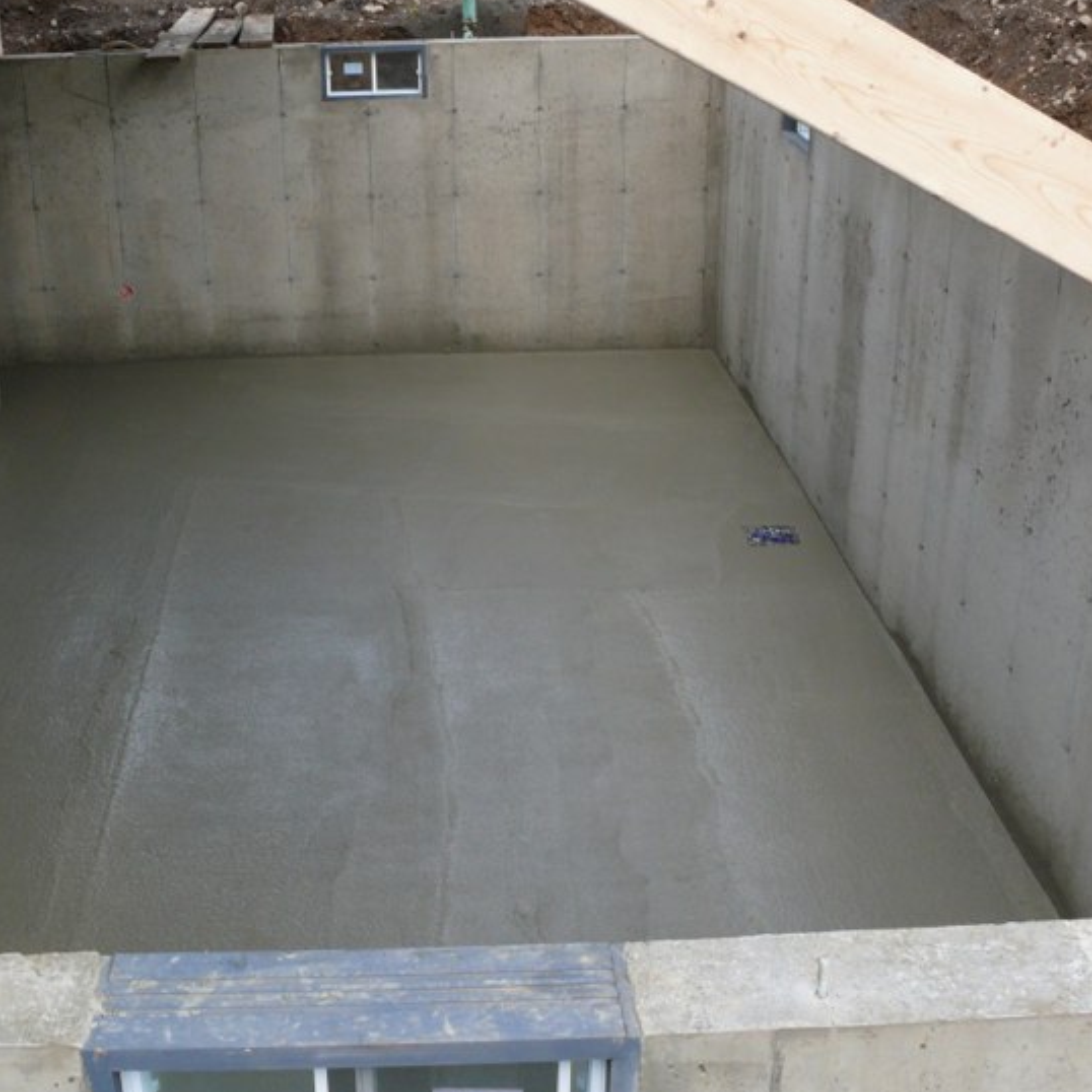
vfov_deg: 36.8
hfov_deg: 36.6
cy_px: 530
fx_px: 1642
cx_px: 418
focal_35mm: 46
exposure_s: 1/250
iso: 100
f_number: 4.5
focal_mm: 7.4
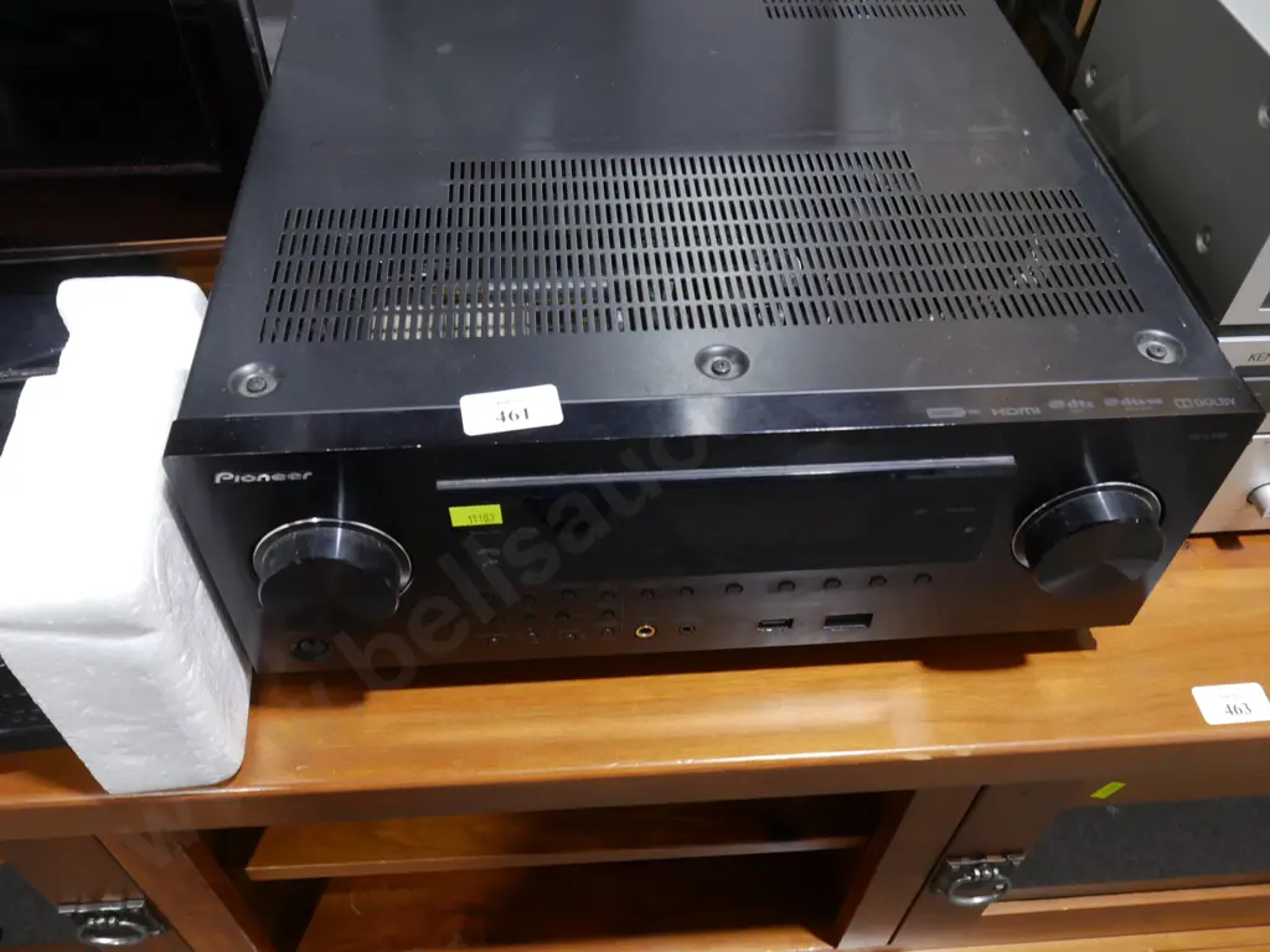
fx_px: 1027
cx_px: 635
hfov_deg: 63.4
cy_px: 476
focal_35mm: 28
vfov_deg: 49.7
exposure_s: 1/60
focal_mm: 14
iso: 1000
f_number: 5.6
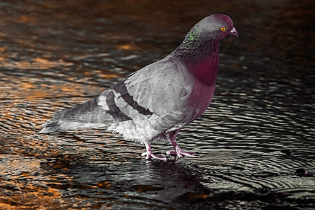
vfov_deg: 1.4
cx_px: 158
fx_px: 8309
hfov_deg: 2.2
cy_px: 105
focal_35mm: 950
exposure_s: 1/1000
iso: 4000
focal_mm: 950
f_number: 12
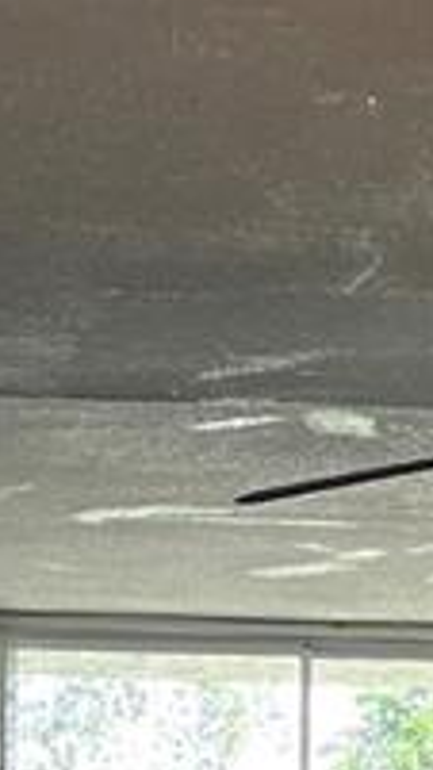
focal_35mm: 169
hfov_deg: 7.2
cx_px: 272
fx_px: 3451
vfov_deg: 11.1
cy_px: 1743
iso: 125
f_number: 1.6
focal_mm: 5.1
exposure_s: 1/121
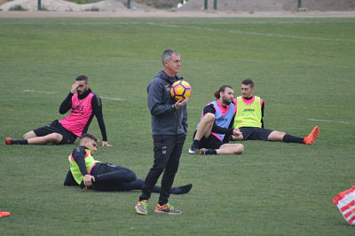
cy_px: 118
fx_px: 4434
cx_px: 178
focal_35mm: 450
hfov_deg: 4.6
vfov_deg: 3.0
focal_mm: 300
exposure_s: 1/500
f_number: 5.6
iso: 720
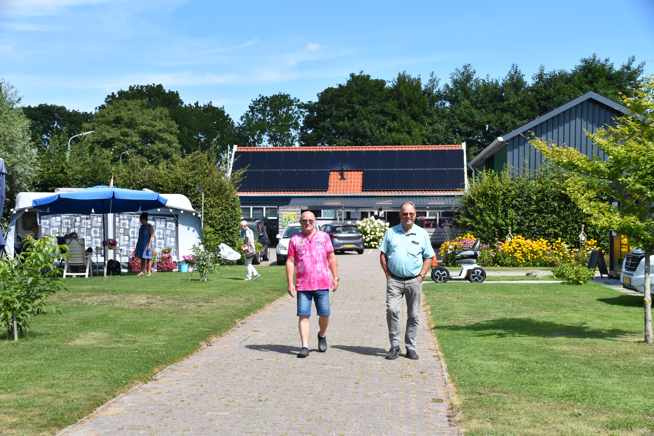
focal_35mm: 51
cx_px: 327
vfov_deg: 26.5
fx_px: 926
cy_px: 218
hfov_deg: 38.9
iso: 200
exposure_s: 1/320
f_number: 9
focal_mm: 34
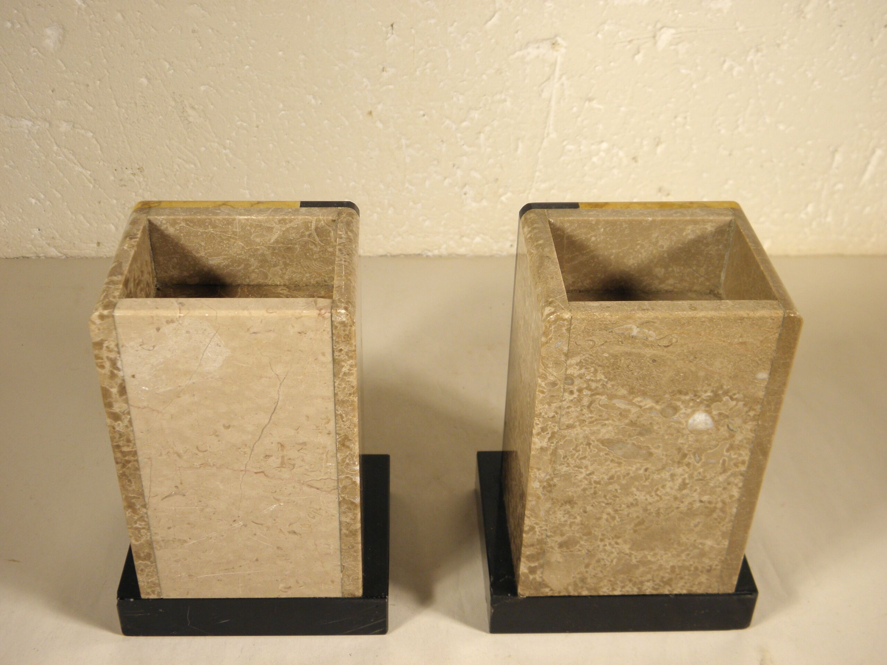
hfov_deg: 45.8
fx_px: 1051
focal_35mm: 41
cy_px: 332
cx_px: 444
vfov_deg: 35.1
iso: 100
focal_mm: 7.5
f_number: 3.8
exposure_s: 1/50
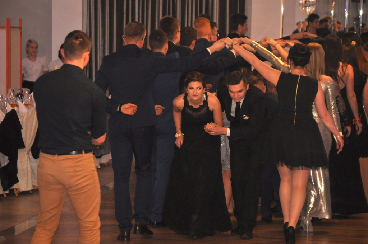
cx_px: 184
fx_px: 2144
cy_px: 122
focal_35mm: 210
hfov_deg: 9.8
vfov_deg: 6.5
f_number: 6
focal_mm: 140
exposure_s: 1/60
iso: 800
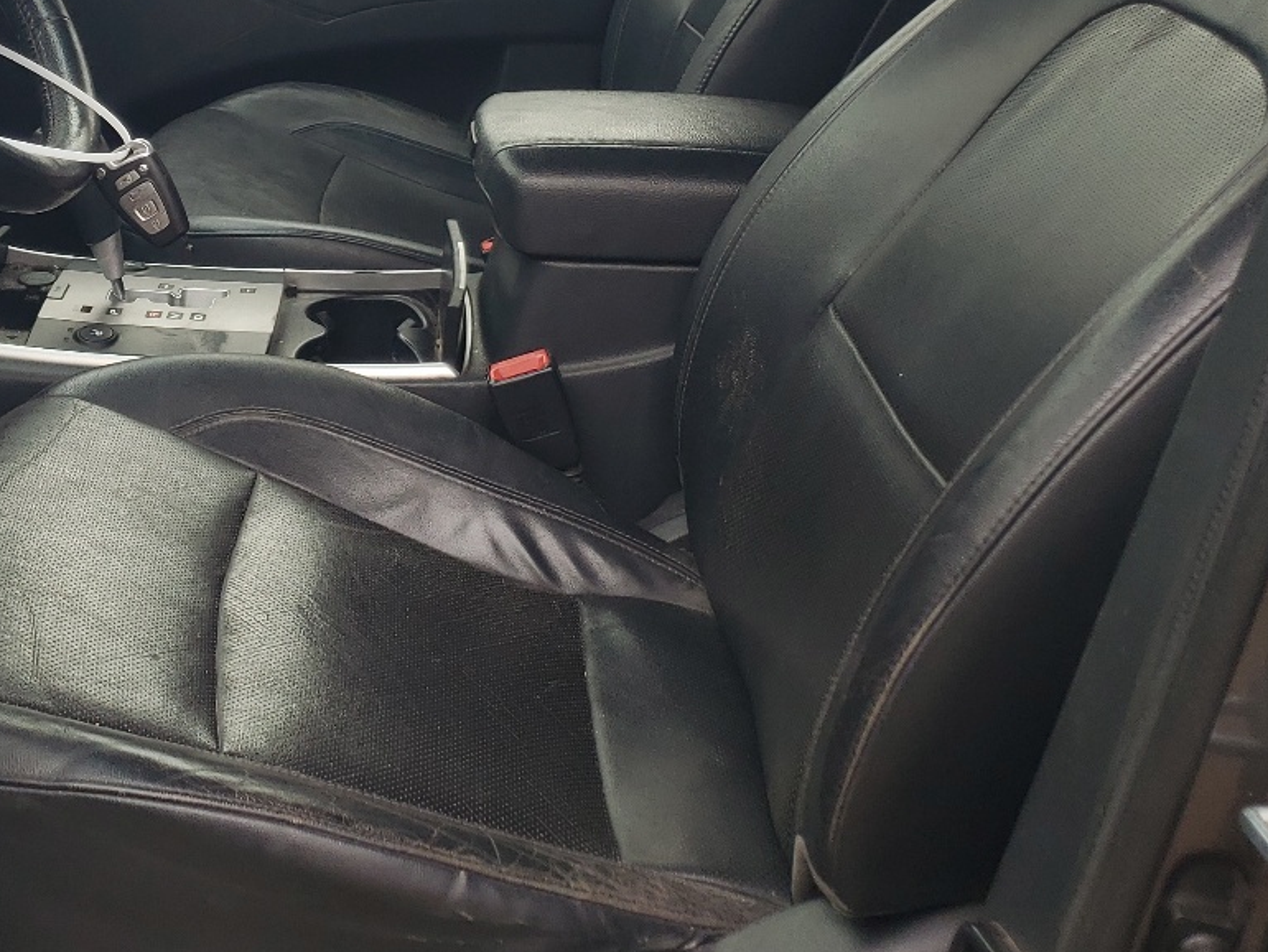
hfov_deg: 34.7
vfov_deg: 26.4
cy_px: 163
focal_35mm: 54
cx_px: 305
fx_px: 1979
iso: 50
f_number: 1.5
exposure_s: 1/370
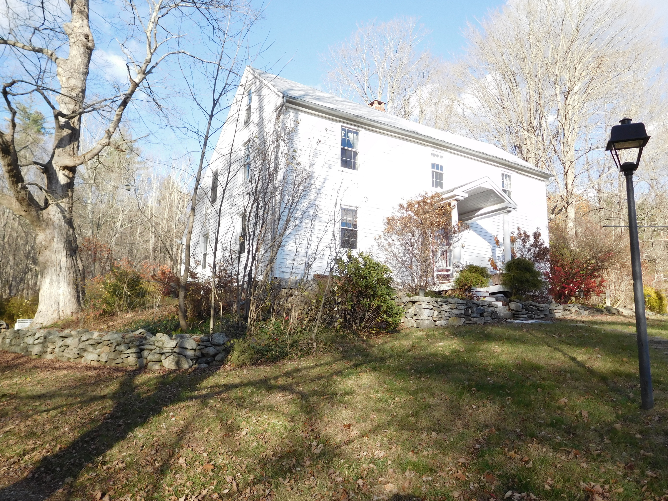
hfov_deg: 69.4
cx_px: 334
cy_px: 250
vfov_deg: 54.9
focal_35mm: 25
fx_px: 482
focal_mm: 4.5
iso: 125
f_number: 3.4
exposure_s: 1/400
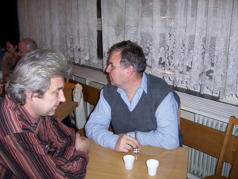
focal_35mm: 36
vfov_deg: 39.7
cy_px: 90
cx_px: 119
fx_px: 248
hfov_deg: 51.4
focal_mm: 6.2
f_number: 2.8
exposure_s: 1/60
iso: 125
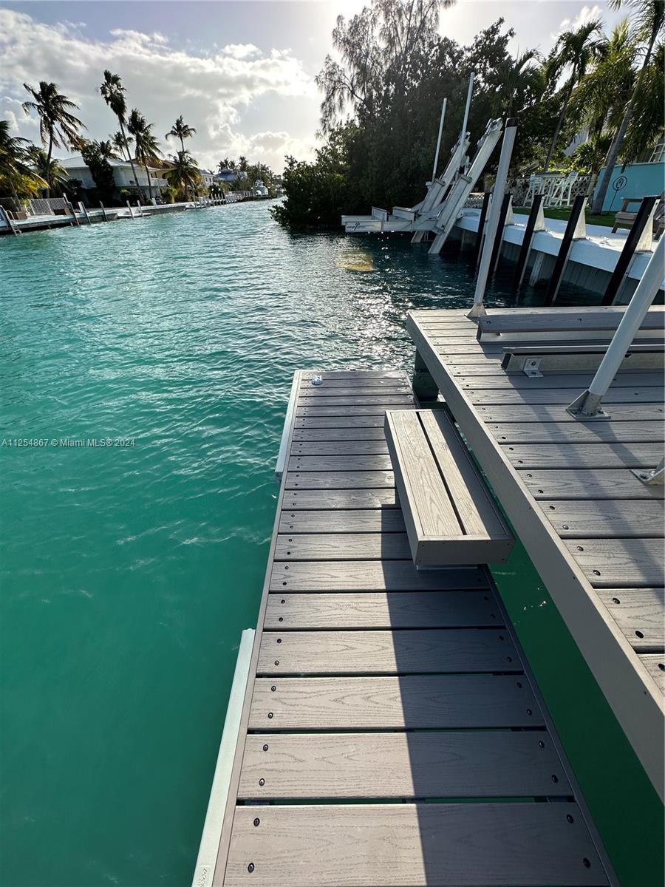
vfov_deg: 102.1
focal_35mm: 14
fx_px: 359
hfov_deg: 85.7
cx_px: 332
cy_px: 444
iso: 50
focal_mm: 2.22
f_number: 2.2
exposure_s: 1/1715
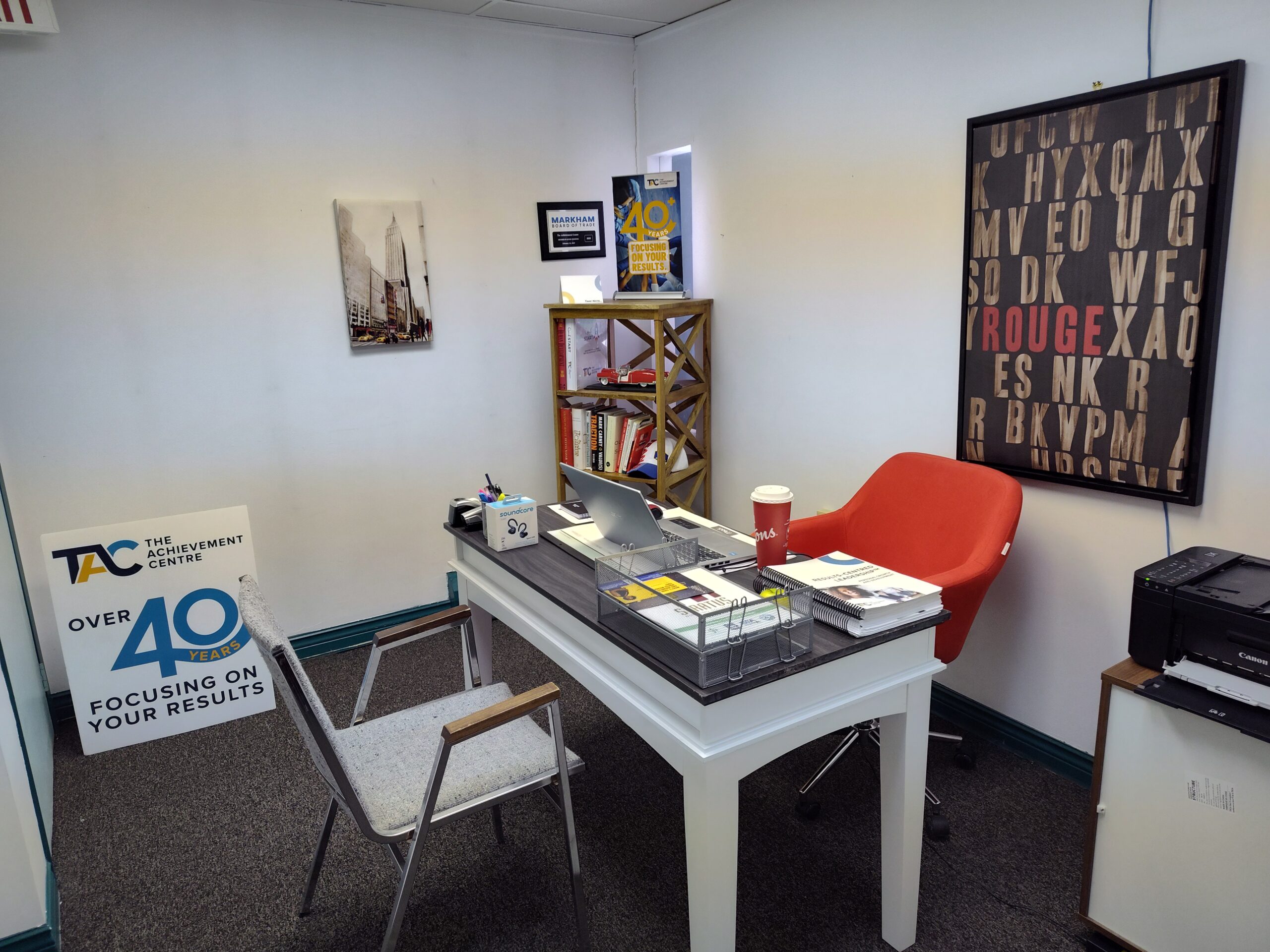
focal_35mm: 23
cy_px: 476
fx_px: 844
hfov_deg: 73.9
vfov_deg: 58.9
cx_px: 635
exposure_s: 1/120
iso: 709
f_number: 1.8
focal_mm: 5.56
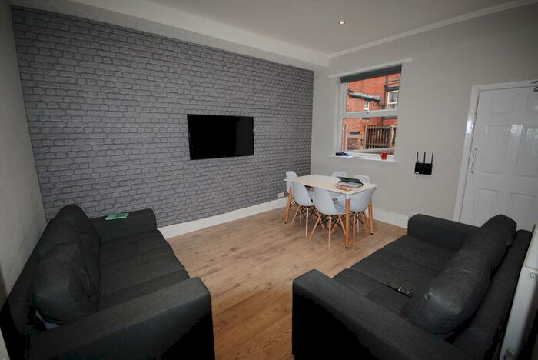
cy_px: 180
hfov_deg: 100.3
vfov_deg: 77.4
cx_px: 269
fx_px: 224
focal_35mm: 15
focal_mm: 10
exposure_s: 1/60
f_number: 4
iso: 200
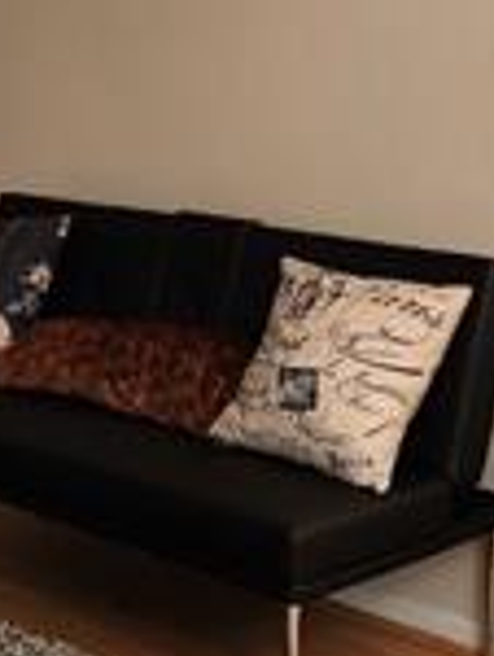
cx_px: 179
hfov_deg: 16.1
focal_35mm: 92
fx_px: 1746
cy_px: 254
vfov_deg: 21.2
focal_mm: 5.4
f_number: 1.8
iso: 125
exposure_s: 1/120
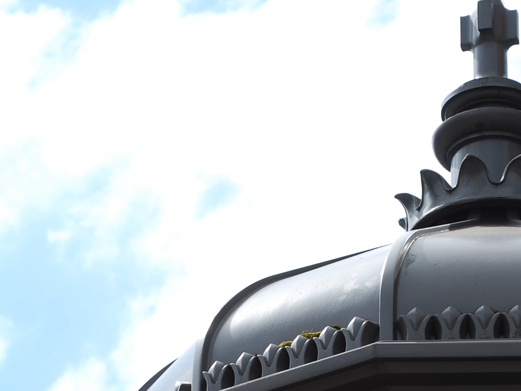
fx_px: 2953
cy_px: 428
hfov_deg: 10.1
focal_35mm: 196
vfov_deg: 7.5
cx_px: 325
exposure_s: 1/200
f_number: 7.1
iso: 100
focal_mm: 55
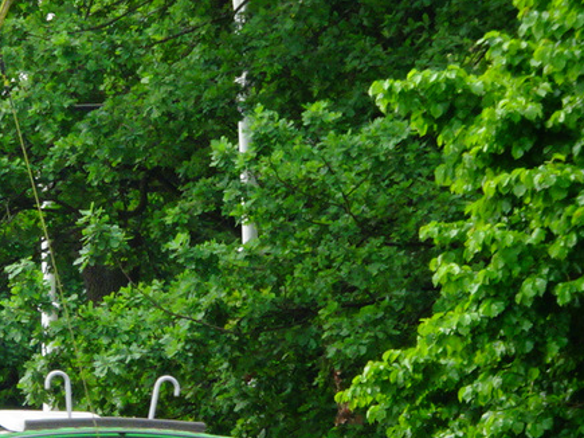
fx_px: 8619
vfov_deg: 2.9
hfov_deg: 3.9
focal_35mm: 511
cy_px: 294
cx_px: -141
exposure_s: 1/160
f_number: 5.6
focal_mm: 23.73
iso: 125
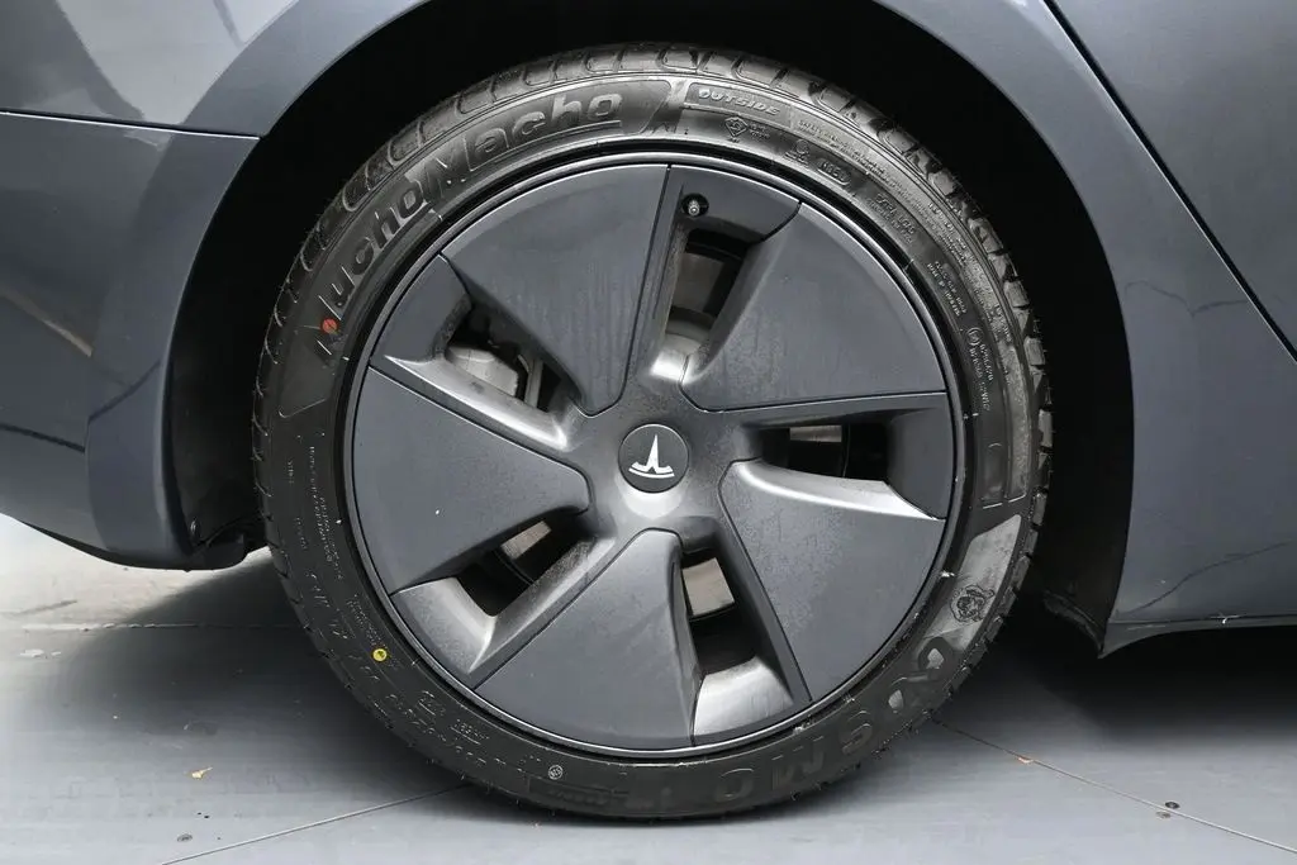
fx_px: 1351
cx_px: 648
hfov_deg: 51.3
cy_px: 432
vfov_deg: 35.5
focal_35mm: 38
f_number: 4.2
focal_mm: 25
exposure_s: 1/125
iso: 1400
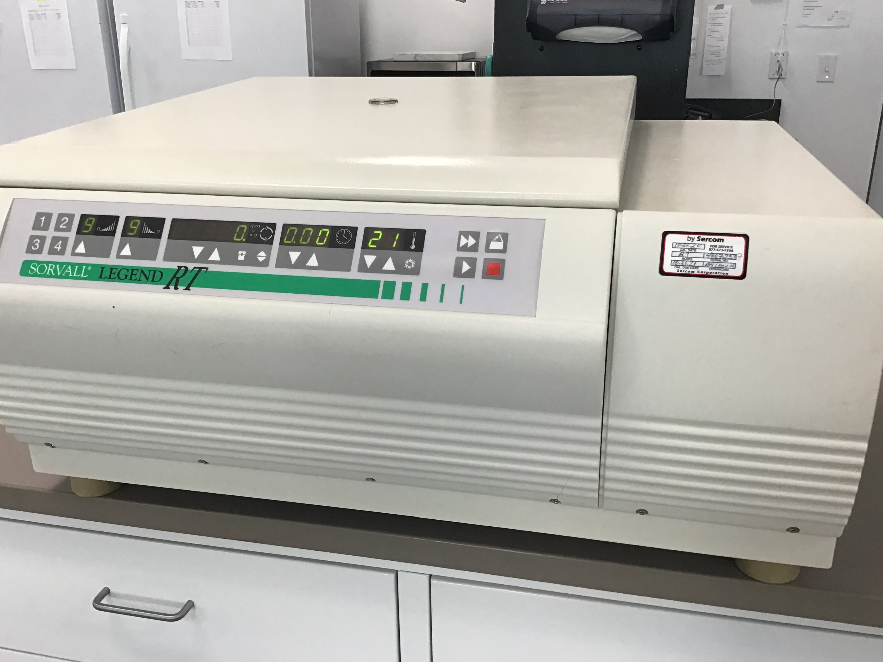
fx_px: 816
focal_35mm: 32
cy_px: 335
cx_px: 429
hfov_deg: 56.8
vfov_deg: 44.2
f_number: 2.4
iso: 40
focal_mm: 3.3
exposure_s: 1/33
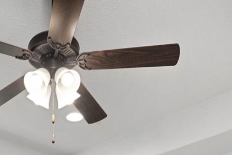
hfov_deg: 29.0
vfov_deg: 15.3
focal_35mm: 68
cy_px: 328
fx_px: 438
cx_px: 48
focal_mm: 14
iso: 800
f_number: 8
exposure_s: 1/25
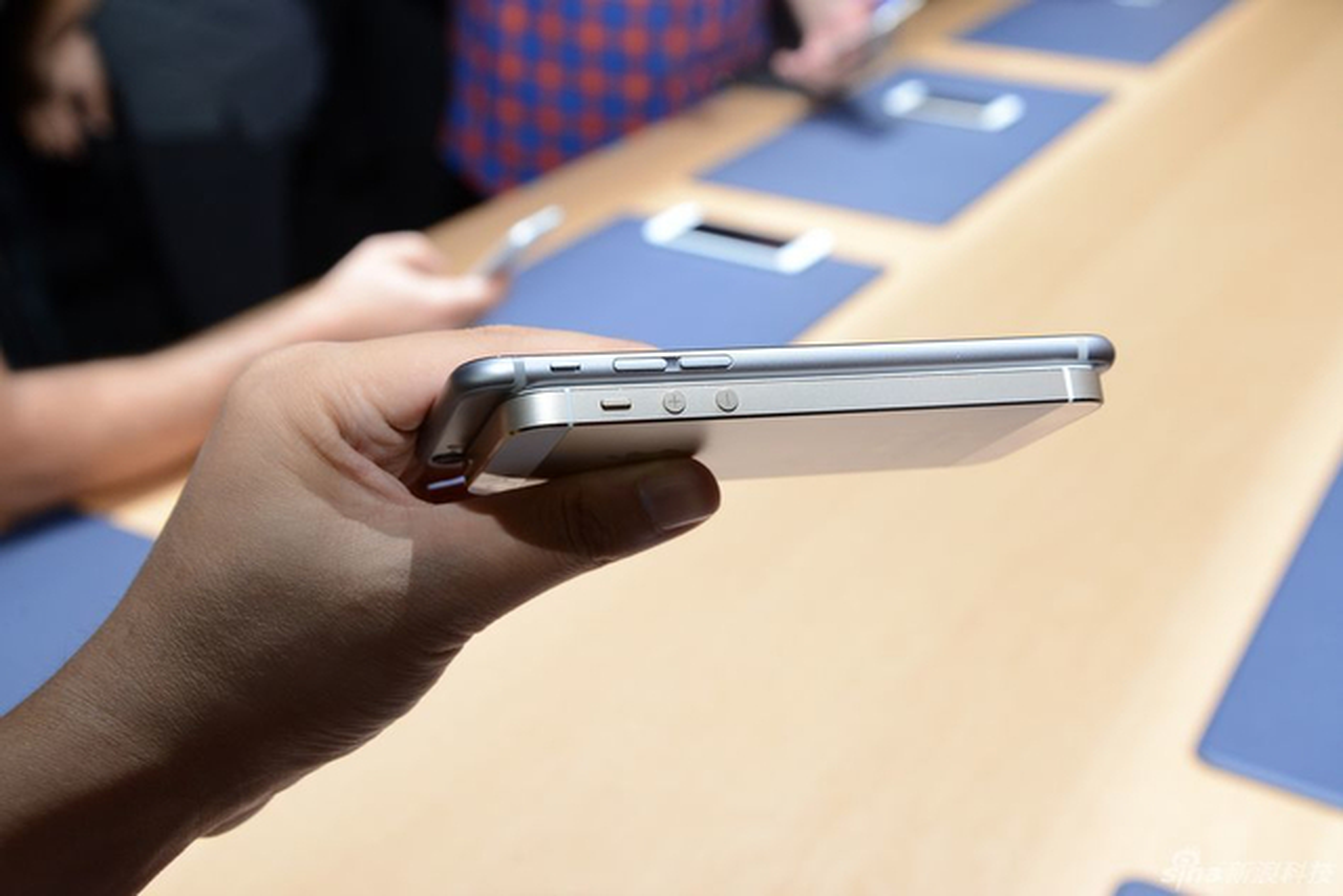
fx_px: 1866
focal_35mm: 50
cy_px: 448
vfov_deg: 27.0
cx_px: 672
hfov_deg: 39.6
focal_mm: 50
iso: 1250
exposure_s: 1/60
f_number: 8
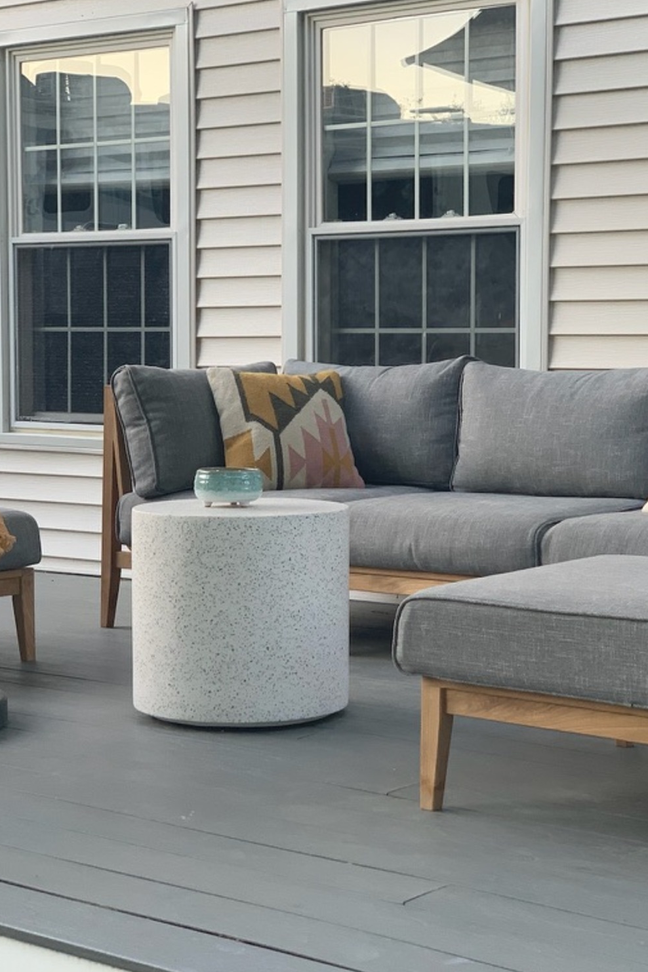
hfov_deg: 18.7
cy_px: 484
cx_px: 348
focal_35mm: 73
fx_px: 1971
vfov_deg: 27.7
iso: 50
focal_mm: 6
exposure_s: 1/122
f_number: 2.4
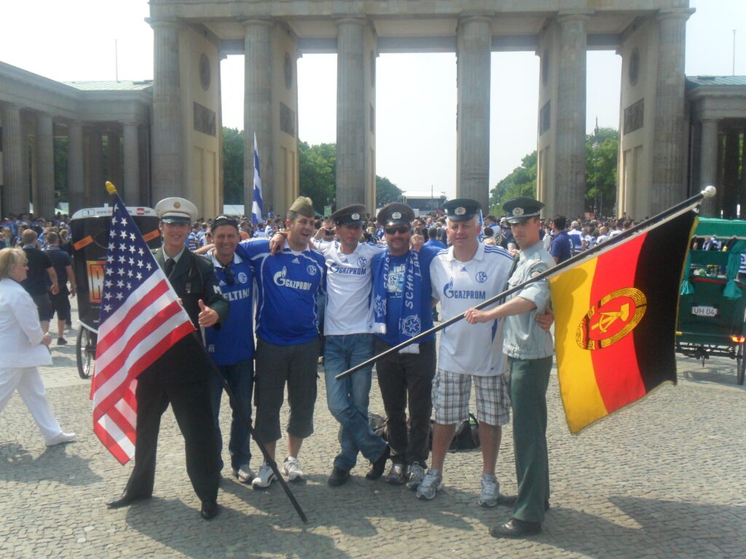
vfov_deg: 38.7
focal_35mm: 37
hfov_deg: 50.1
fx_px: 797
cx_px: 373
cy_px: 280
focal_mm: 6.6
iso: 200
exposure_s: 1/250
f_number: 10.1
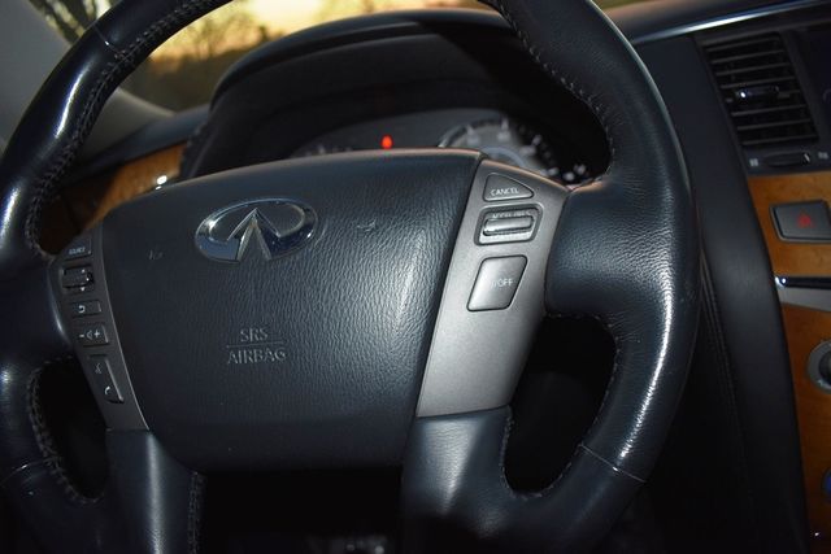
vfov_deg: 48.0
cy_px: 277
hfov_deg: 67.4
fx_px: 623
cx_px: 416
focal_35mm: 27
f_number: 3.5
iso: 220
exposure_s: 1/60
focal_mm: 18
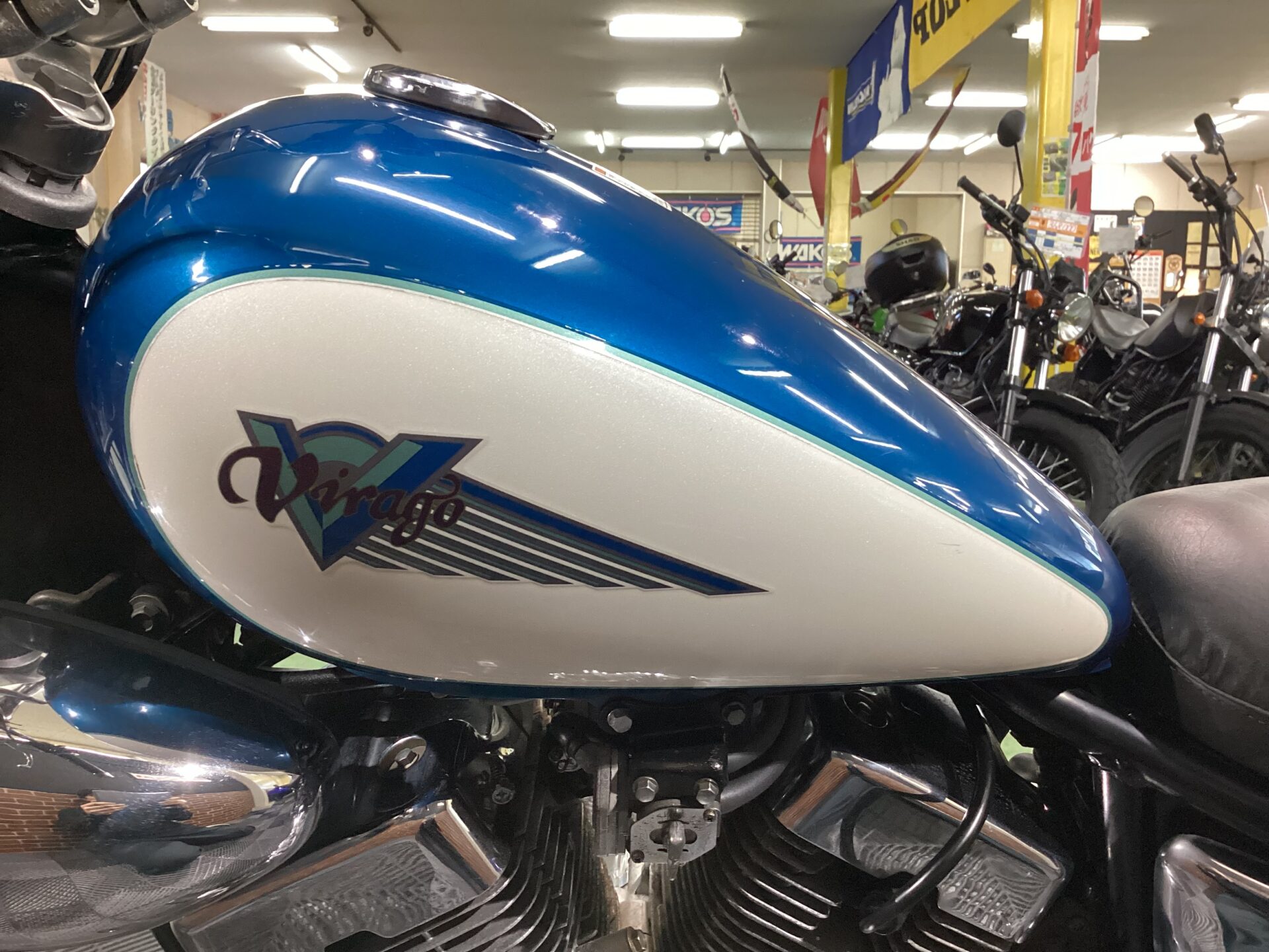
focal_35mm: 31
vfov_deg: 45.4
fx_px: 1136
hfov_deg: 58.4
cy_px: 476
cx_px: 634
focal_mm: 3.3
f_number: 2.4
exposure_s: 1/60
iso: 250
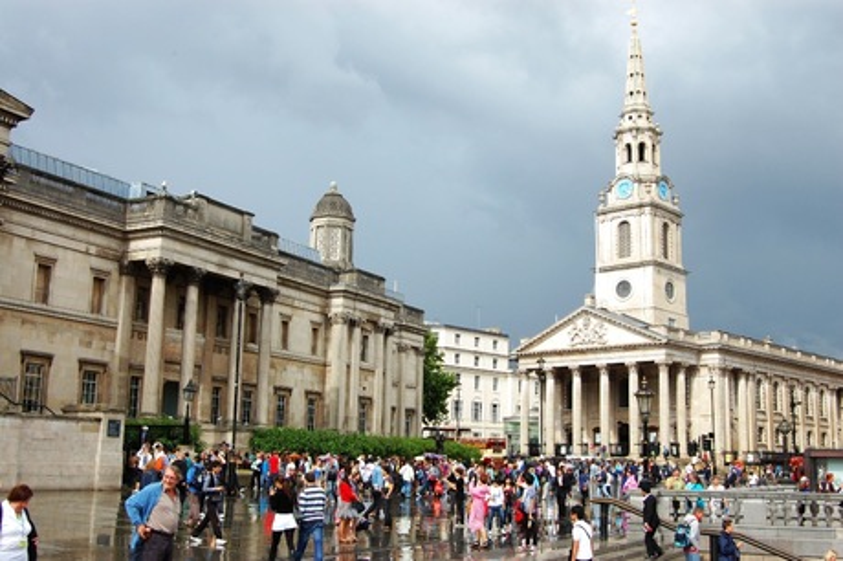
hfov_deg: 46.4
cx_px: 422
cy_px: 280
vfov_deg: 31.8
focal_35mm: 42
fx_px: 983
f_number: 14
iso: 200
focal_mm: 28
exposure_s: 1/80
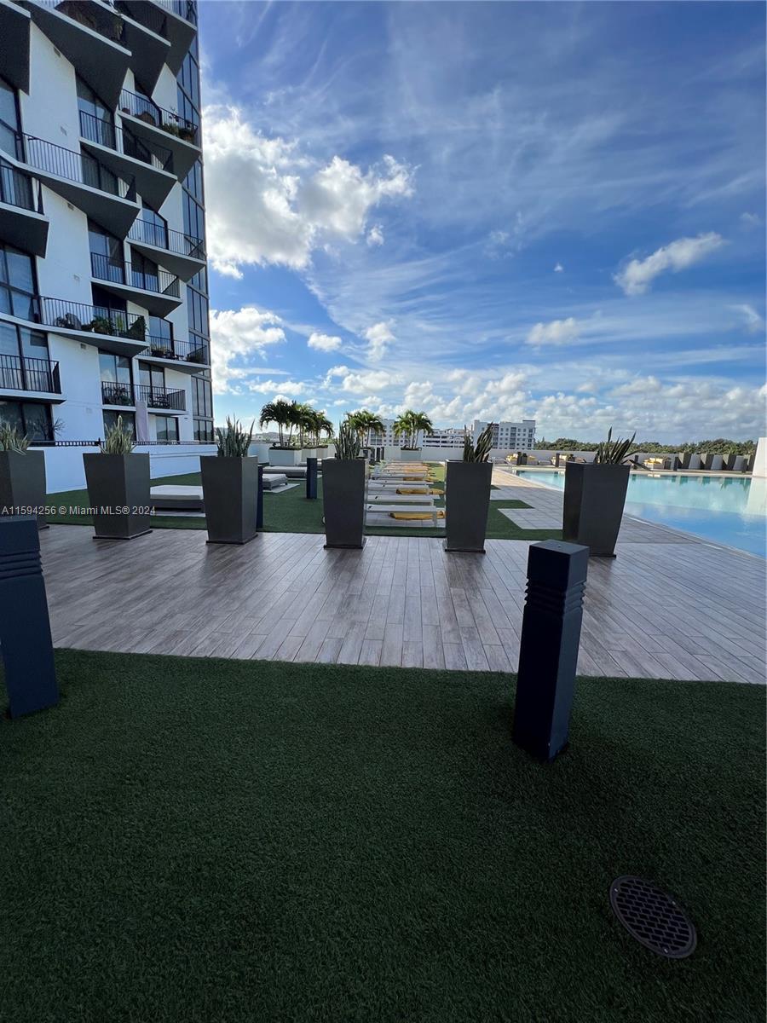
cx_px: 384
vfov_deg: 106.2
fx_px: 384
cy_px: 512
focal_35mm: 13
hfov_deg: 89.9
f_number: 1.8
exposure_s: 1/1946
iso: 32
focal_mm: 1.57
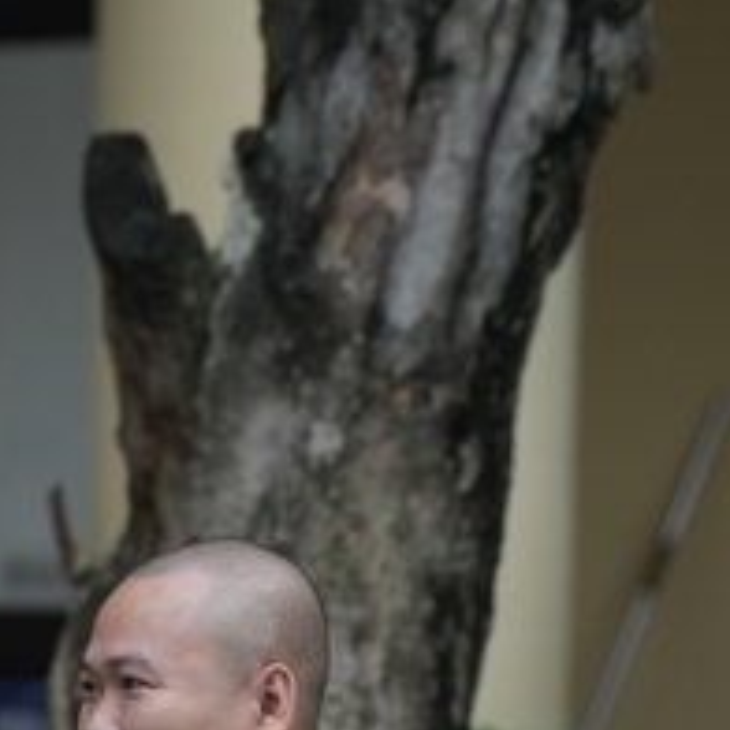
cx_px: -380
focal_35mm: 449
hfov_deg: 3.9
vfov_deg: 3.9
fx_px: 10713
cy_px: 531
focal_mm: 106
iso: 500
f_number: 2.8
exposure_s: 1/250
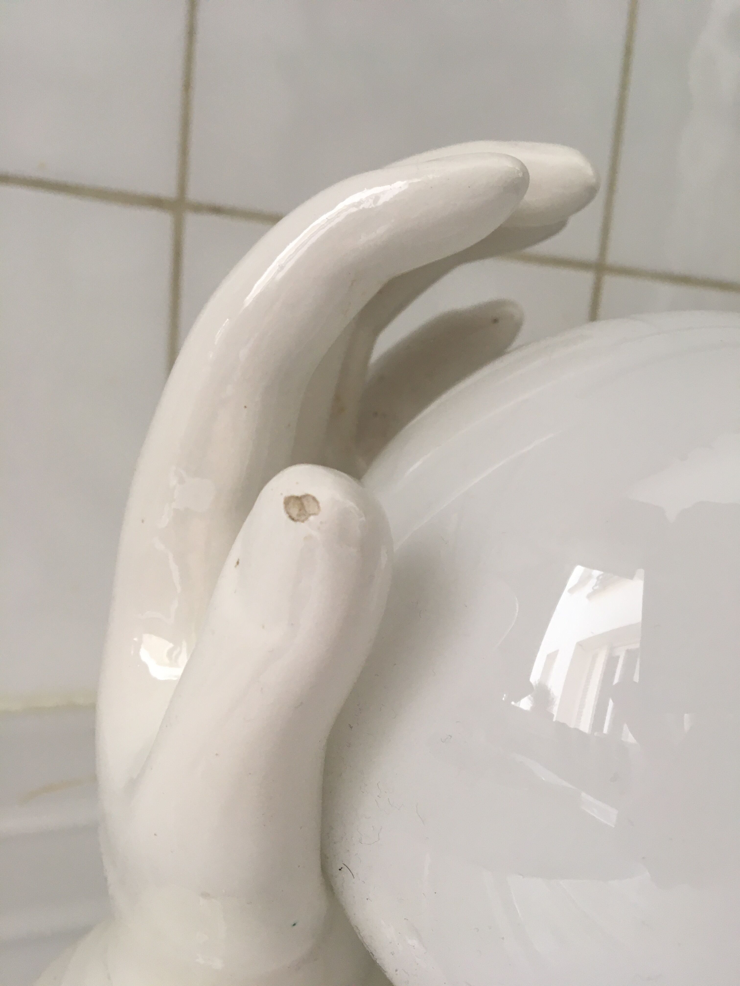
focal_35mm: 29
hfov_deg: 48.2
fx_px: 827
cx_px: 370
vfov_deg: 61.7
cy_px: 493
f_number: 2.2
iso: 40
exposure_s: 1/33
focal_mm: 4.15
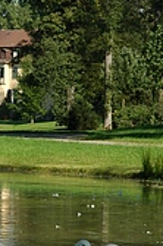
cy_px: 141
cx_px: 10
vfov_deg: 7.3
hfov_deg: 4.8
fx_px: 1927
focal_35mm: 282
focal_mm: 70
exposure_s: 1/250
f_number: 8
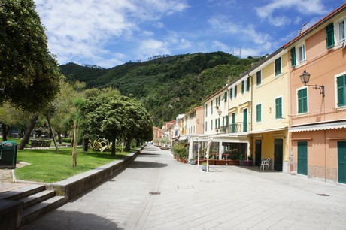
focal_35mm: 27
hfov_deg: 67.4
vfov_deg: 47.9
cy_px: 115
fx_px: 259
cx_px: 173
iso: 200
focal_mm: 18
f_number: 11
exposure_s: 1/250
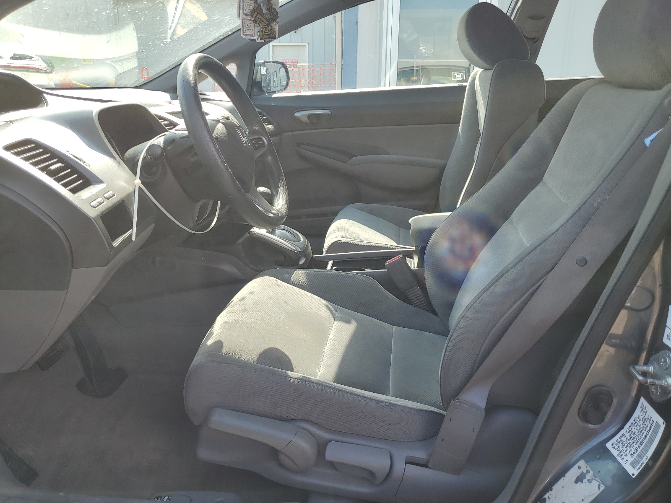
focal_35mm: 26
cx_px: 336
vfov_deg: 53.1
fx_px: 504
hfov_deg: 67.3
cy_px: 252
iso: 50
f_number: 1.5
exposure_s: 1/833
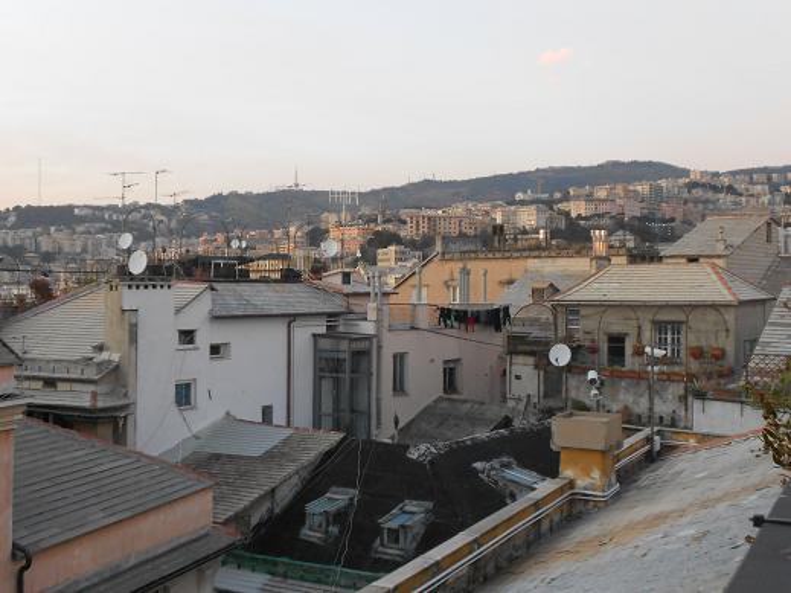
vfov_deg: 38.7
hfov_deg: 50.1
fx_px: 845
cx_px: 396
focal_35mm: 37
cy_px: 296
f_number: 3.9
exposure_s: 1/30
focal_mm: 6.7
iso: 200
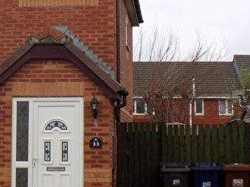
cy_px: 43
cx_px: 21
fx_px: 751
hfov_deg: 18.6
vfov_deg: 14.1
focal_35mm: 104
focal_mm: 8.1
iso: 80
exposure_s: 1/400
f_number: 3.7
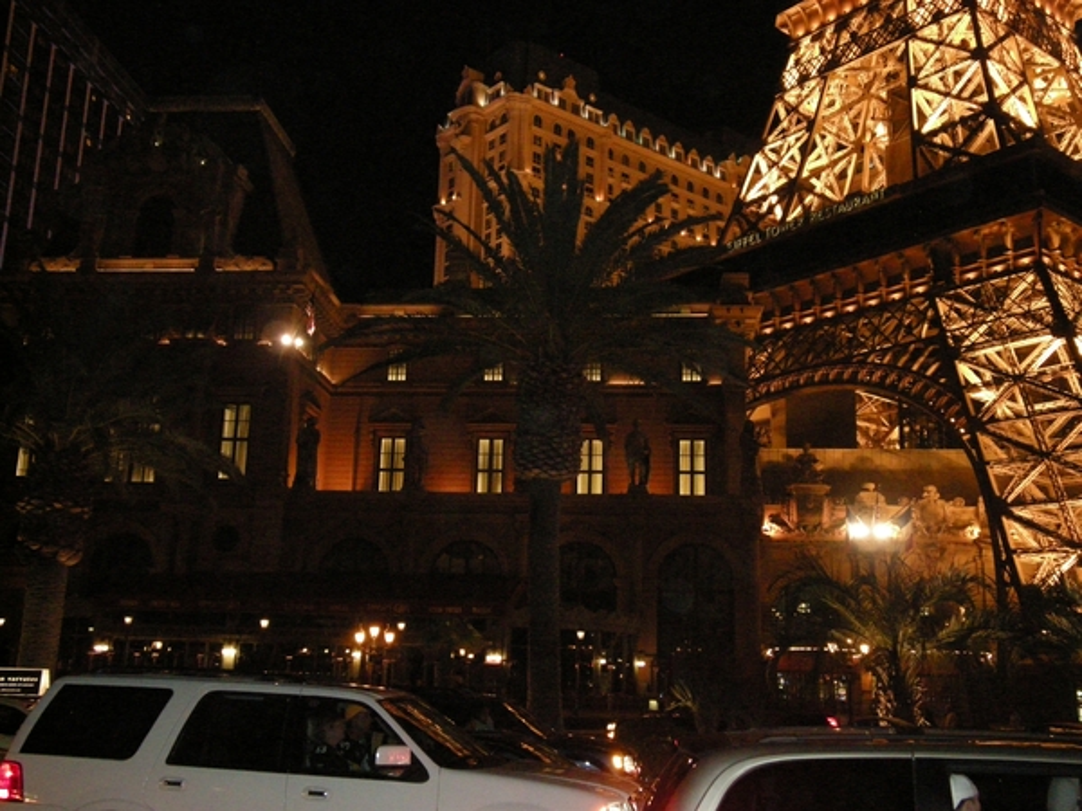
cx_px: 541
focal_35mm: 37
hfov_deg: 50.1
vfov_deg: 38.7
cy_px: 406
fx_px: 1157
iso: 1000
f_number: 2.8
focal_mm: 7.9
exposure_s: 1/60
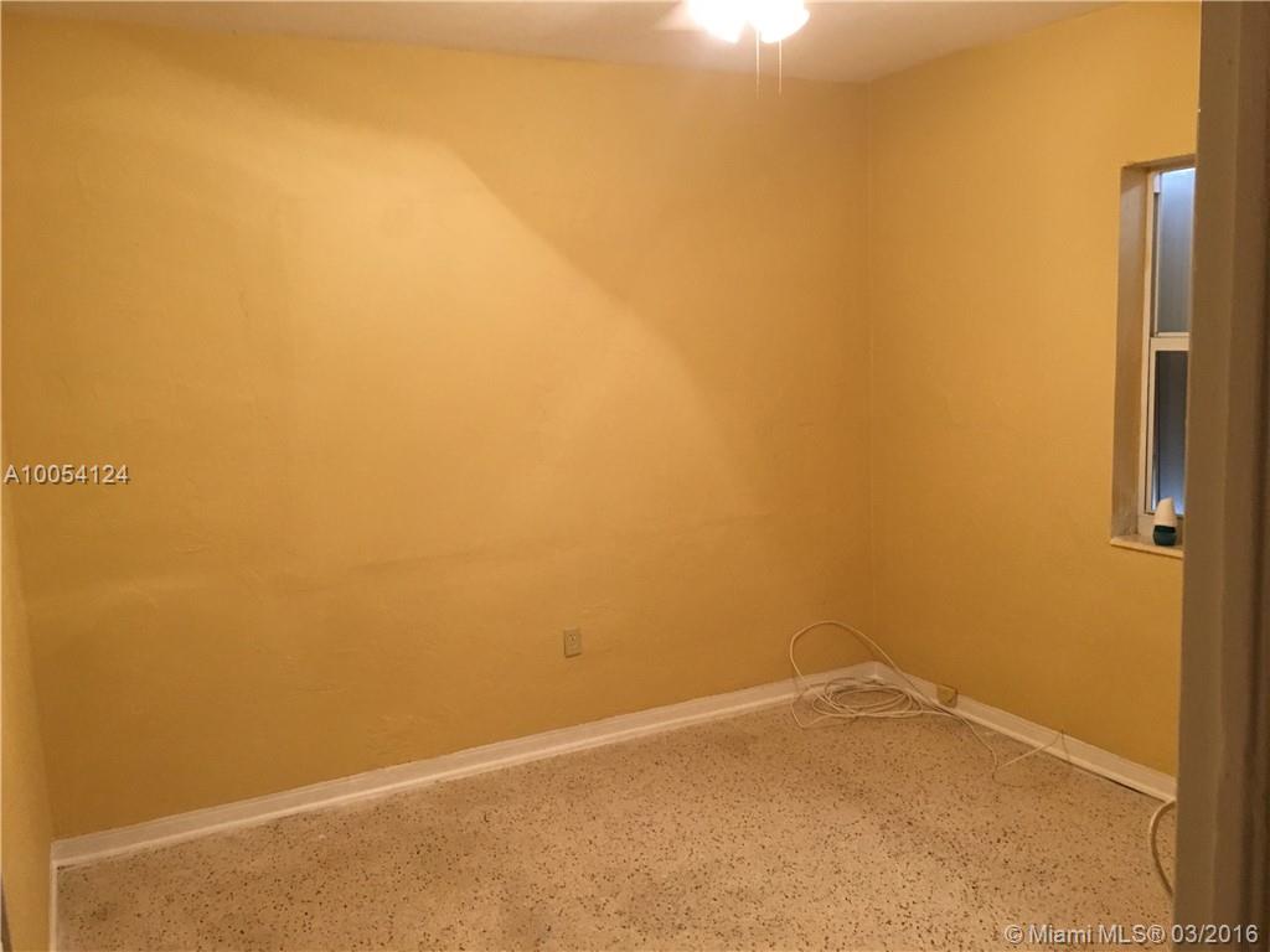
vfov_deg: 48.2
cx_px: 635
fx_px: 1064
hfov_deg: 61.7
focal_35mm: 29
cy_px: 476
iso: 160
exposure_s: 1/30
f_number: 2.2
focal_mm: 4.15
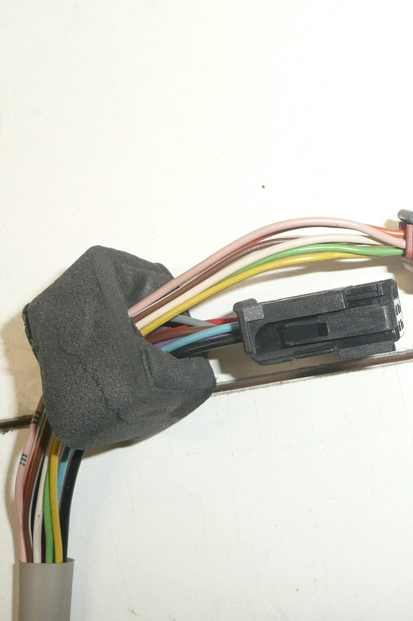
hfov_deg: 26.0
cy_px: 310
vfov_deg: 38.9
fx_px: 878
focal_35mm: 51
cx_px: 327
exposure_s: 1/80
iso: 100
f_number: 3.3
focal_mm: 4.6
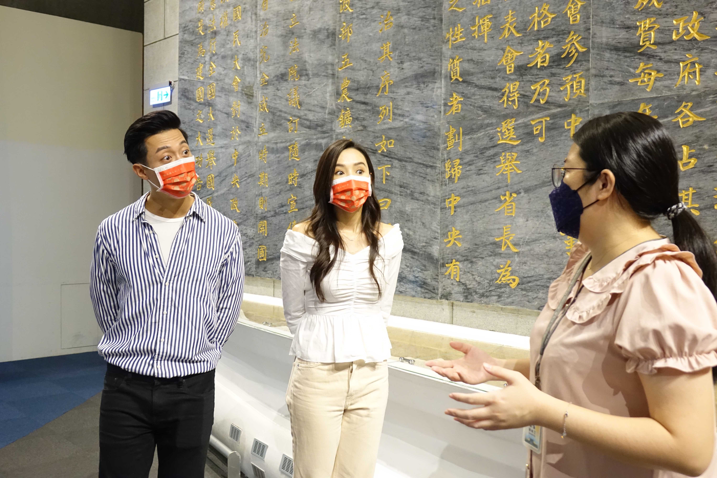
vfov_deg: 36.9
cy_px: 239
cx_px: 358
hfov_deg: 53.1
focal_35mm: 36
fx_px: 717
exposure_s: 1/80
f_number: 2.8
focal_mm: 13.1
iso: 1600
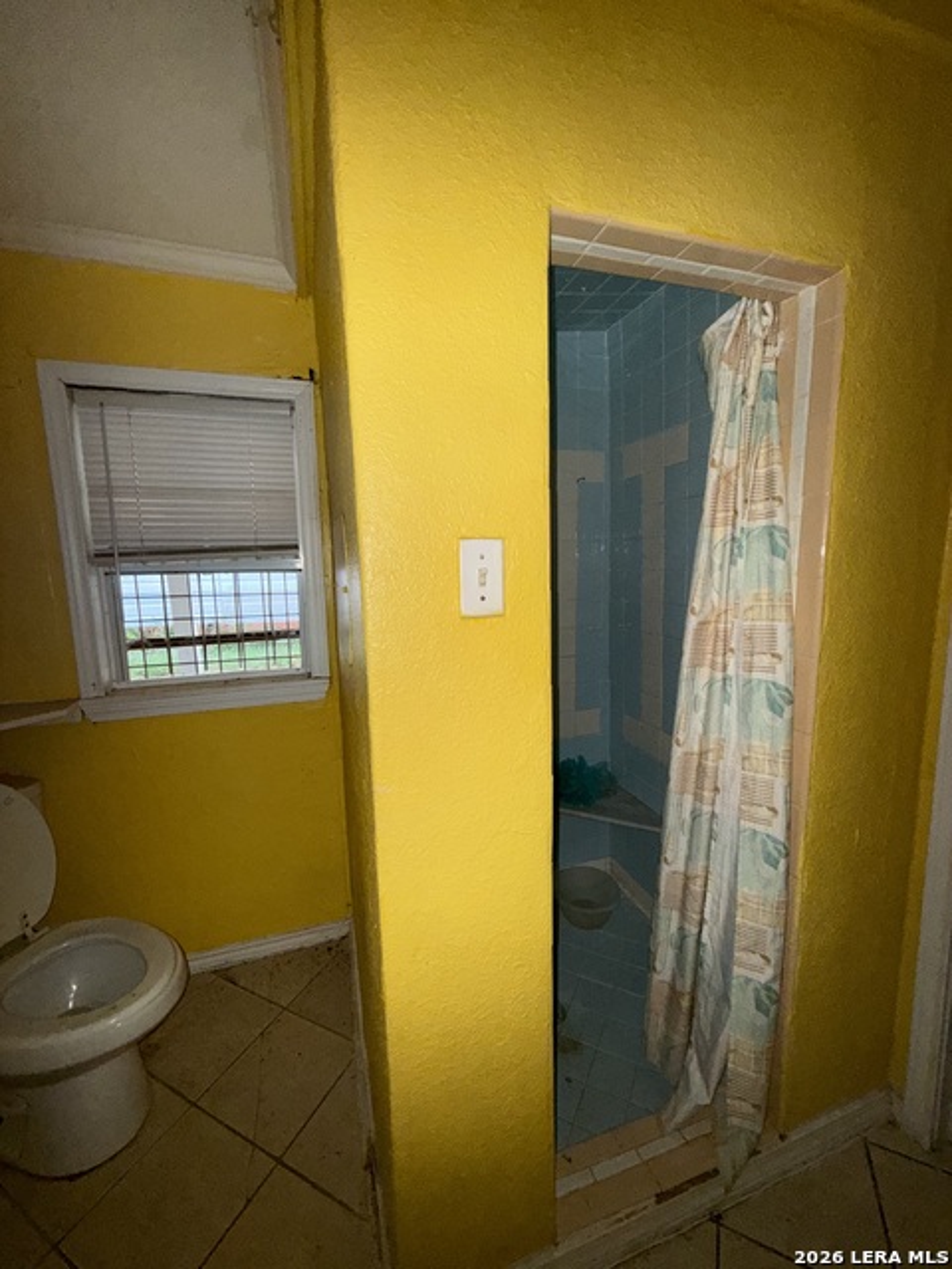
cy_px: 634
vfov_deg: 102.1
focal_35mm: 14
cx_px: 476
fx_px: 513
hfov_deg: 85.7
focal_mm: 2.22
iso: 100
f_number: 2.2
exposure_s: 1/60
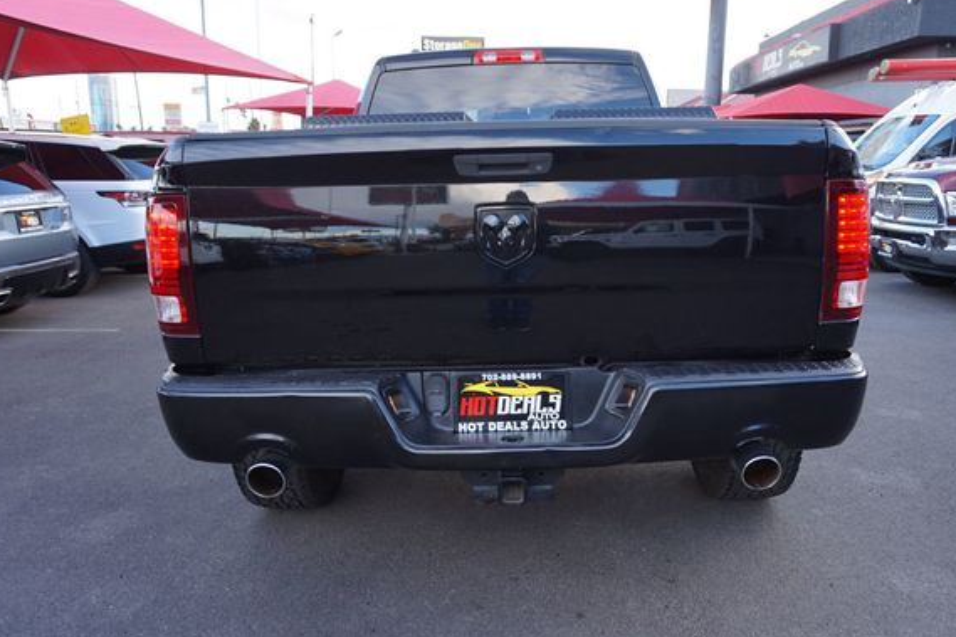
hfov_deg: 67.3
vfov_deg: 47.9
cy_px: 304
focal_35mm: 27
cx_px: 519
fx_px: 717
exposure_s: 1/60
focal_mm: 16
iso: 100
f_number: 4
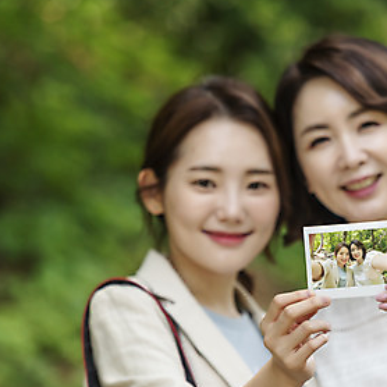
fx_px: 3820
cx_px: 311
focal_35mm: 302
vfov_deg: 5.8
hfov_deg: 5.8
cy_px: 258
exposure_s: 1/500
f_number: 2.8
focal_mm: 165
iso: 400
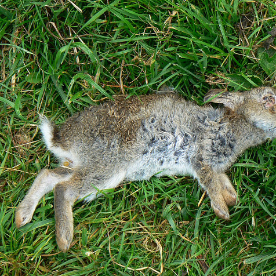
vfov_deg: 11.6
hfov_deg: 11.6
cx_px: 164
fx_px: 1362
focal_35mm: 151
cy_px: 138
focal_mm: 17.3
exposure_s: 1/125
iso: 80
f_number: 4
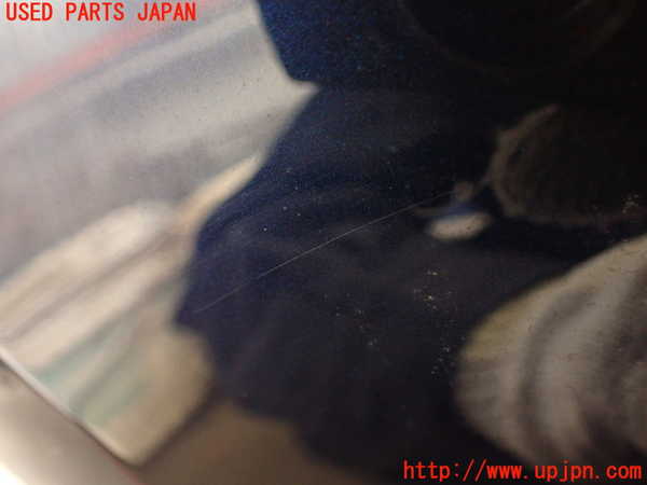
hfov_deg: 56.8
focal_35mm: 32
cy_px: 242
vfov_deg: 44.2
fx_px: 598
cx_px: 324
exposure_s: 1/25
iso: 800
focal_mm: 5.79
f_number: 2.4
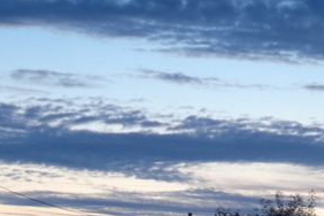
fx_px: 1008
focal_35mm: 112
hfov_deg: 18.2
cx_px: 234
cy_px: -59
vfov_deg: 11.9
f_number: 4.6
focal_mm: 6.83
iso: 100
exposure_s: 1/13
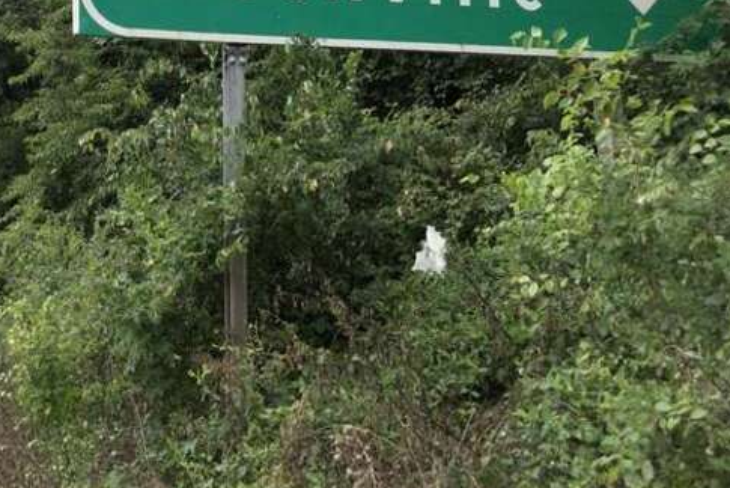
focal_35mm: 48
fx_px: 974
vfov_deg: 27.9
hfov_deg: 40.0
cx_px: 184
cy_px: 157
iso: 20
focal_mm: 4
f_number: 1.8
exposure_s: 1/2857
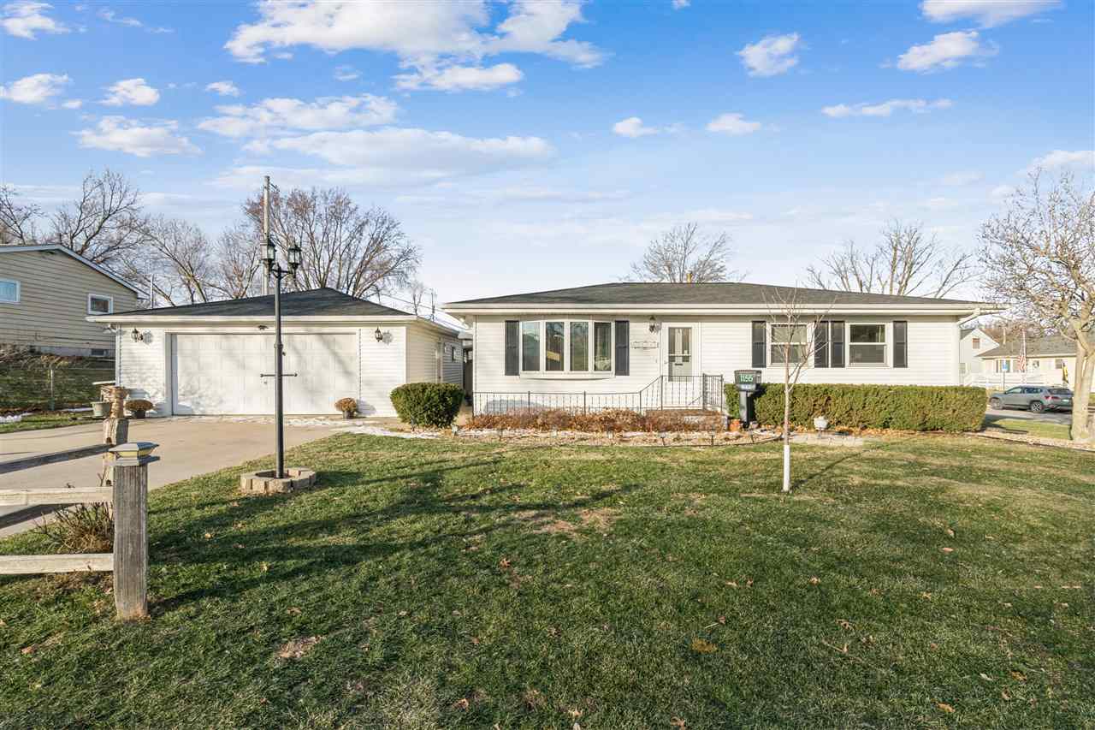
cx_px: 548
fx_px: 487
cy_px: 365
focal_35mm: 16
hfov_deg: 96.7
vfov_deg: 73.7
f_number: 8
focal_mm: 16
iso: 800
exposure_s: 1/2000
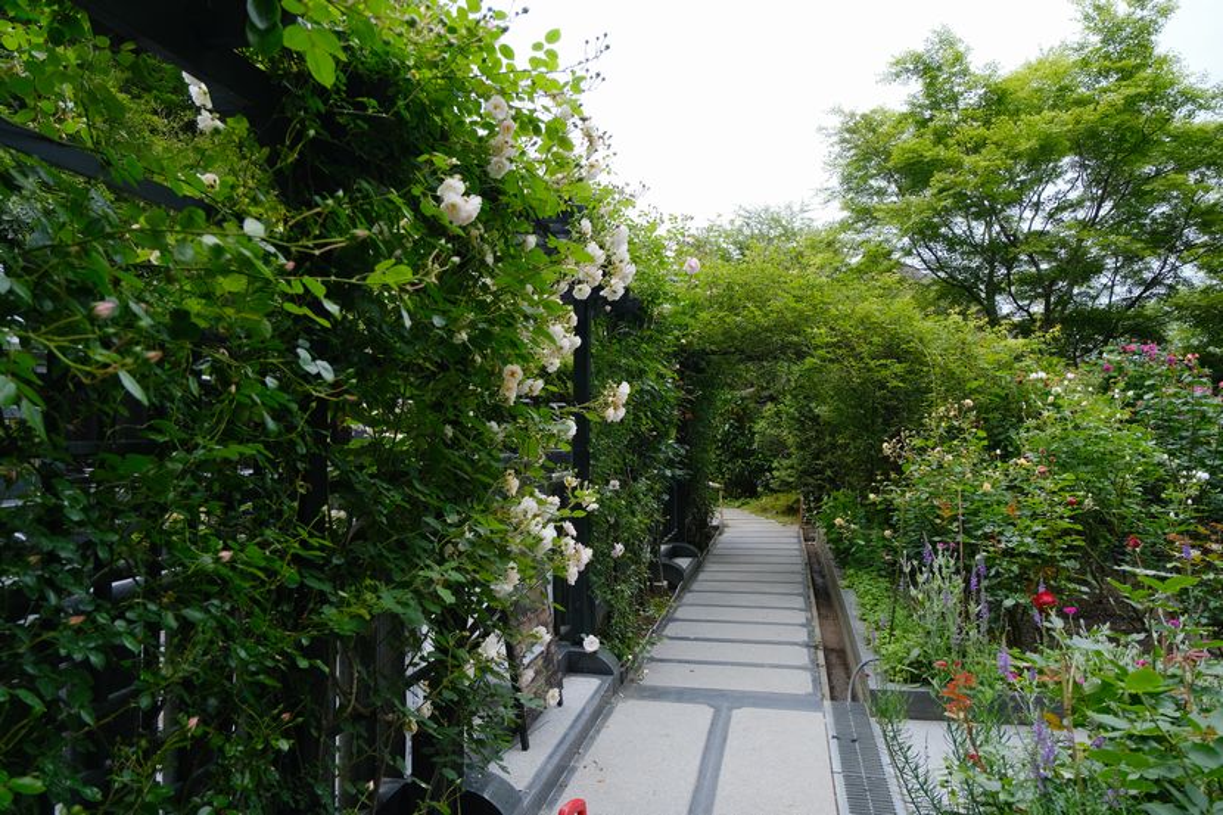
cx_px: 612
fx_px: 815
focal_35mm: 24
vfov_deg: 53.1
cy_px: 408
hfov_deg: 73.8
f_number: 4
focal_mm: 16
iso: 320
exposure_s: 1/400
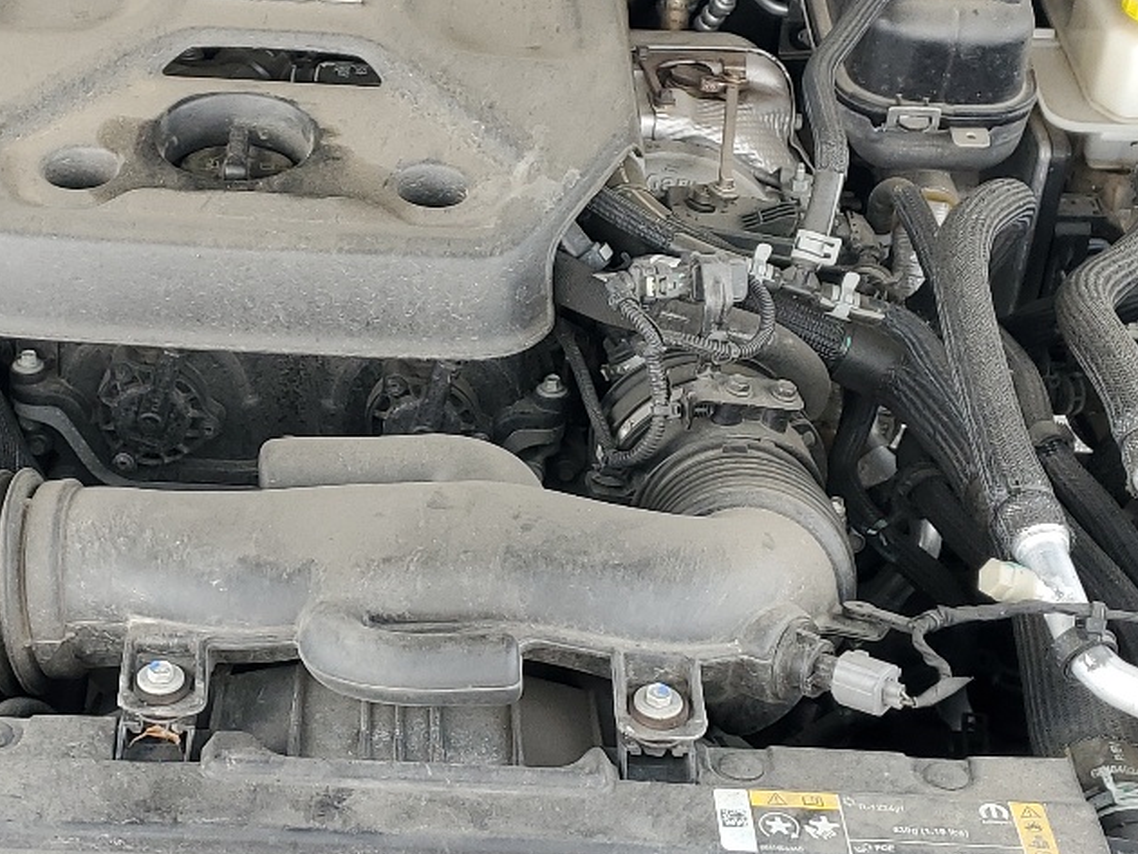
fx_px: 2171
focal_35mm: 66
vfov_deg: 22.2
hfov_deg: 29.2
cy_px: 345
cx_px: 370
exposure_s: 1/179
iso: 50
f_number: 1.5
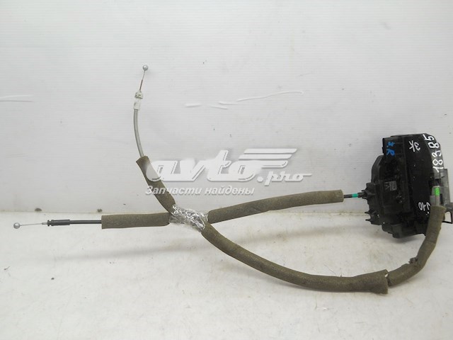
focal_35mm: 41
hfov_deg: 45.8
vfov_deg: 35.1
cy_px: 170
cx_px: 226
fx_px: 537
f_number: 3.1
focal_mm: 6.72
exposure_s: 1/30
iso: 80
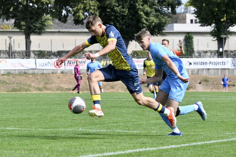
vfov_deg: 7.6
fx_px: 1180
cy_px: 78
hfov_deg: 11.4
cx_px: 118
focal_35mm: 180
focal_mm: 180
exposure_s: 1/1600
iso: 2000
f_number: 11
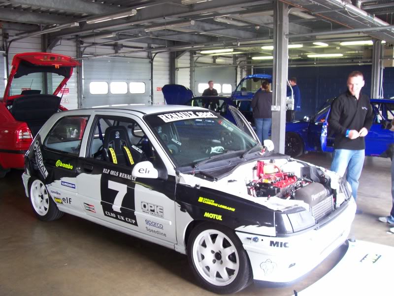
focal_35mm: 34
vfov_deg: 41.8
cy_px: 148
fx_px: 387
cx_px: 197
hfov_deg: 54.0
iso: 93
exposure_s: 1/32
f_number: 2.7
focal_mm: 5.6
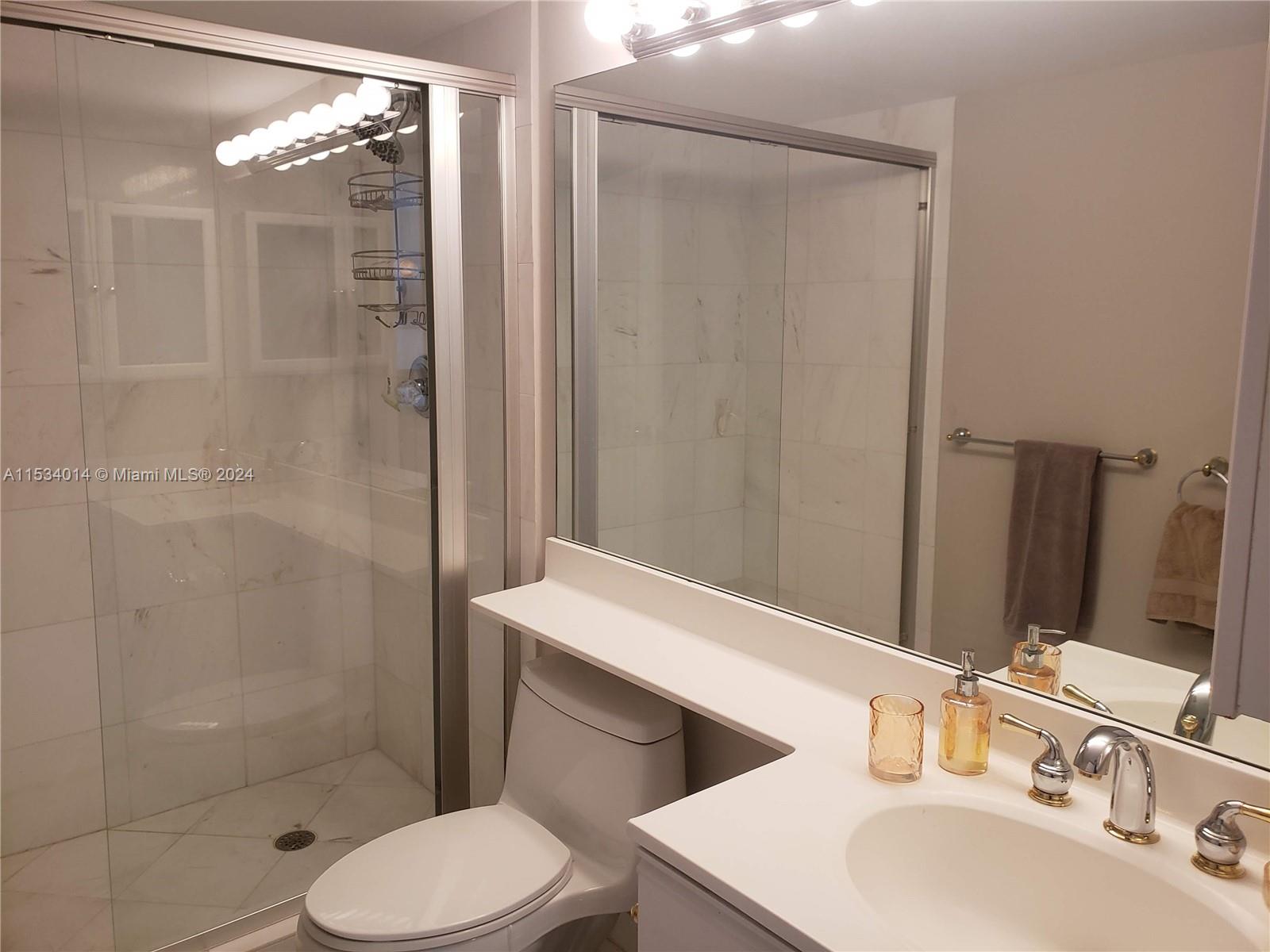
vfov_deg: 53.1
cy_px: 476
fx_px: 954
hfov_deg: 67.3
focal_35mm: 26
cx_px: 635
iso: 125
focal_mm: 4.3
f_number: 2.4
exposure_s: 1/60
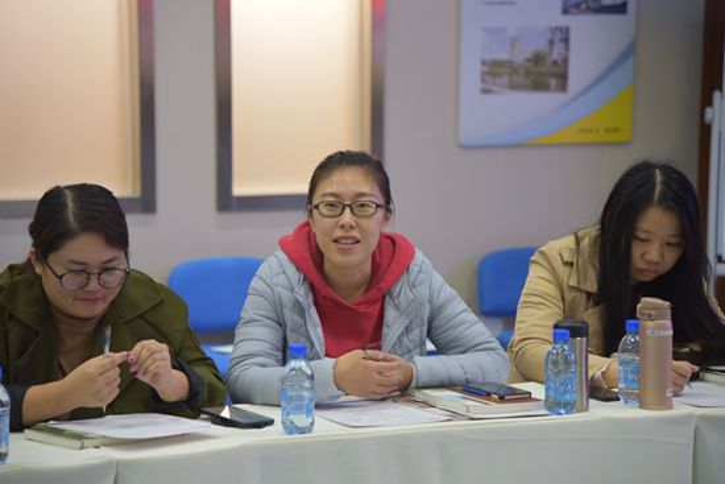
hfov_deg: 18.6
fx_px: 2216
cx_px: 362
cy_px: 242
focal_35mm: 110
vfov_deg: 12.5
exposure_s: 1/60
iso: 1000
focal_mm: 110
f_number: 4
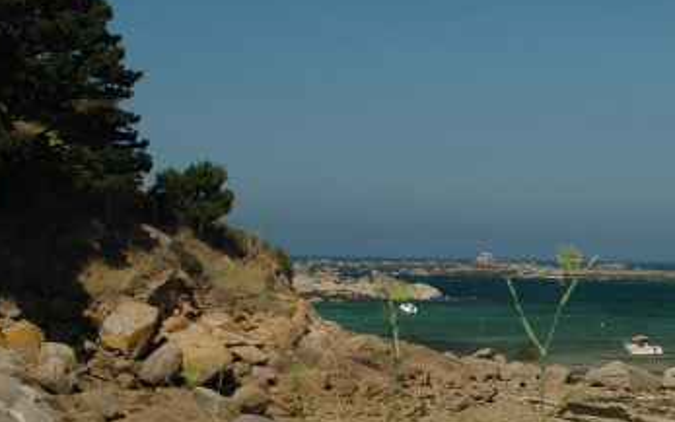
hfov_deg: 18.4
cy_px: 352
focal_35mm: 109
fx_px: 2009
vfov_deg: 11.9
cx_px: 726
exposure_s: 1/160
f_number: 8
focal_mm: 31
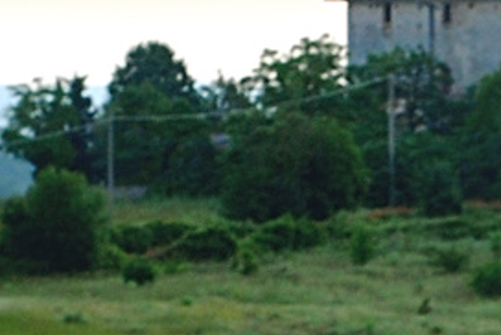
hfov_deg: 4.4
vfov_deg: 2.9
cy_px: 679
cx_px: 1097
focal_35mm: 465
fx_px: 6478
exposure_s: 1/40
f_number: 11
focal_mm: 50
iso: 200
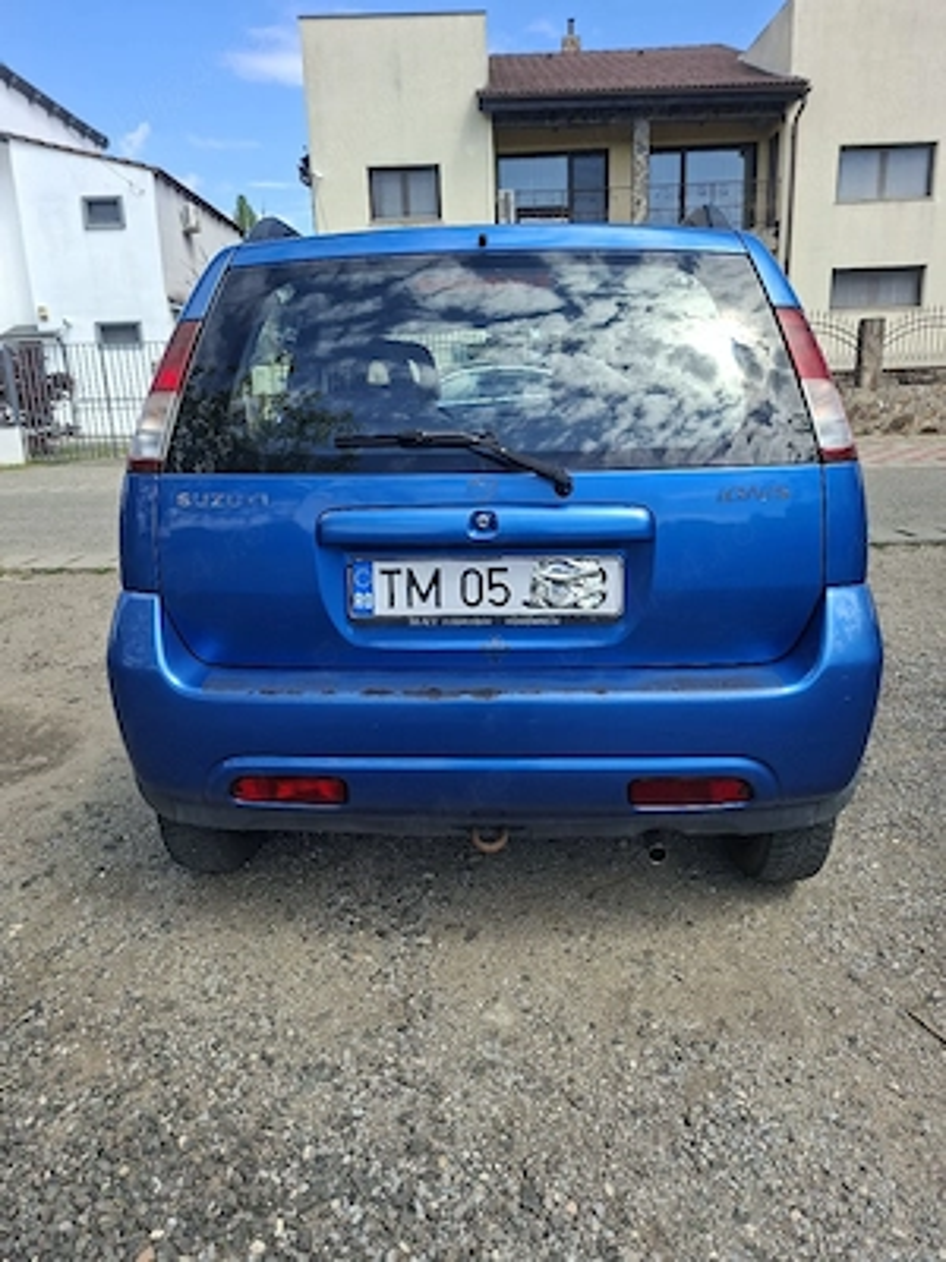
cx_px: 473
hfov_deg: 58.9
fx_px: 838
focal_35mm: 23
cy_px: 631
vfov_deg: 73.9
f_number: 1.8
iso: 50
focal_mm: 5.54
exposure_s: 1/909
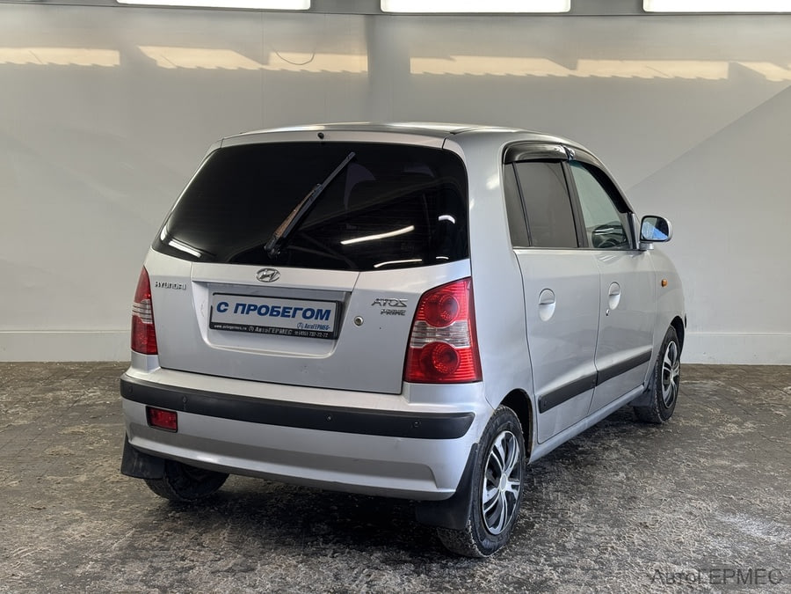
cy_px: 297
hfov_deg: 39.7
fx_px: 1097
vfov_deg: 30.3
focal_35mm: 48
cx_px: 396
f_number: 1.78
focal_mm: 6.76
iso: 50
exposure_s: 1/121
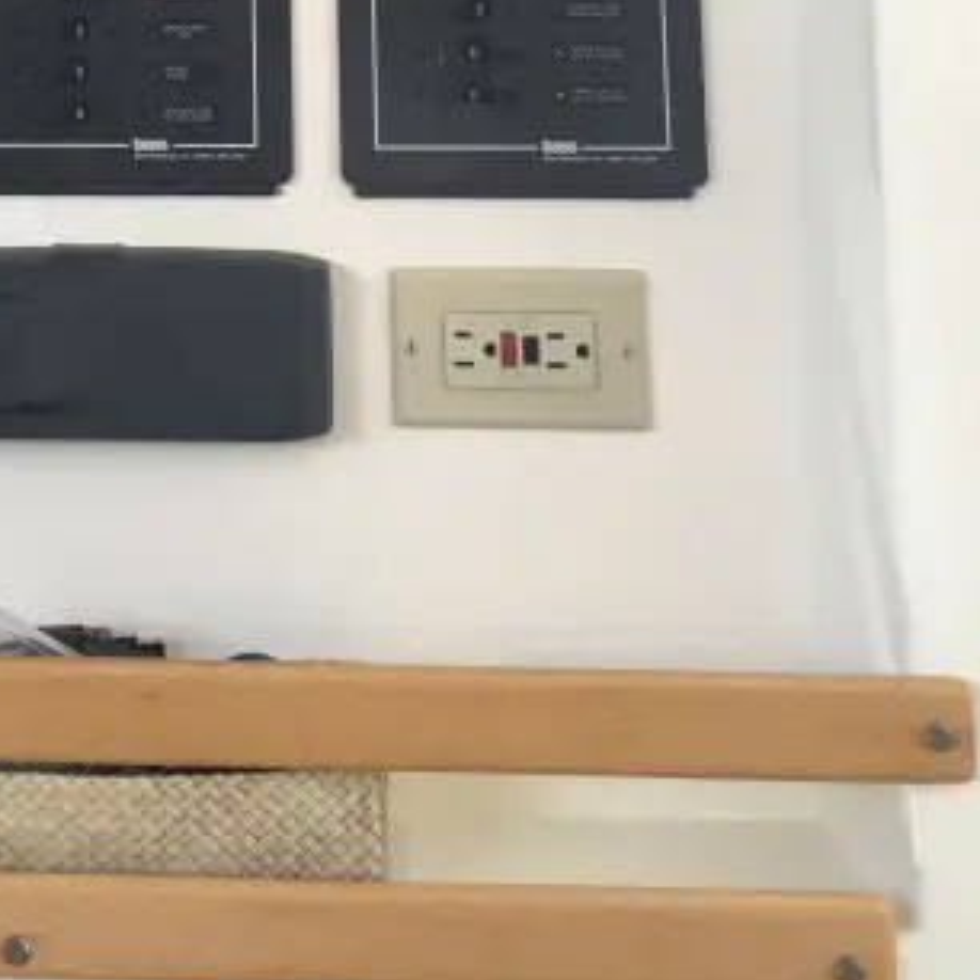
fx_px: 2146
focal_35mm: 67
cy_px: -291
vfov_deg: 22.9
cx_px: 102
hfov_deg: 25.0
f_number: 2.2
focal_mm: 4.15
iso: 25
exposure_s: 1/40
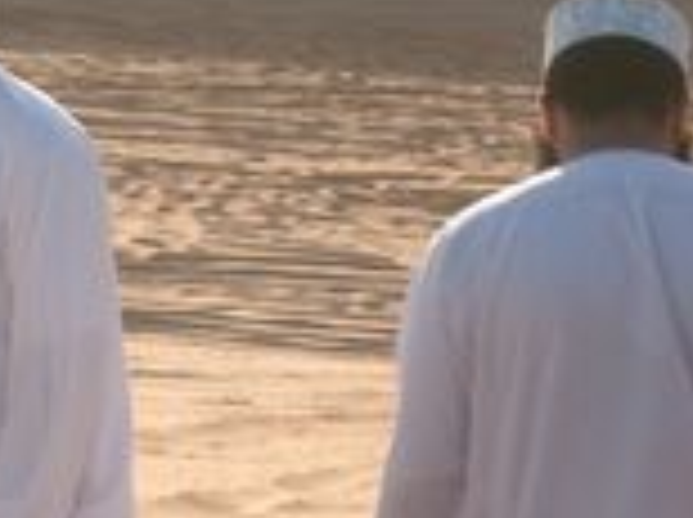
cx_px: 14
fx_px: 5797
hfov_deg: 6.8
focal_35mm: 290
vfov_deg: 5.1
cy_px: 412
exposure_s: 1/500
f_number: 4.8
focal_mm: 22.8
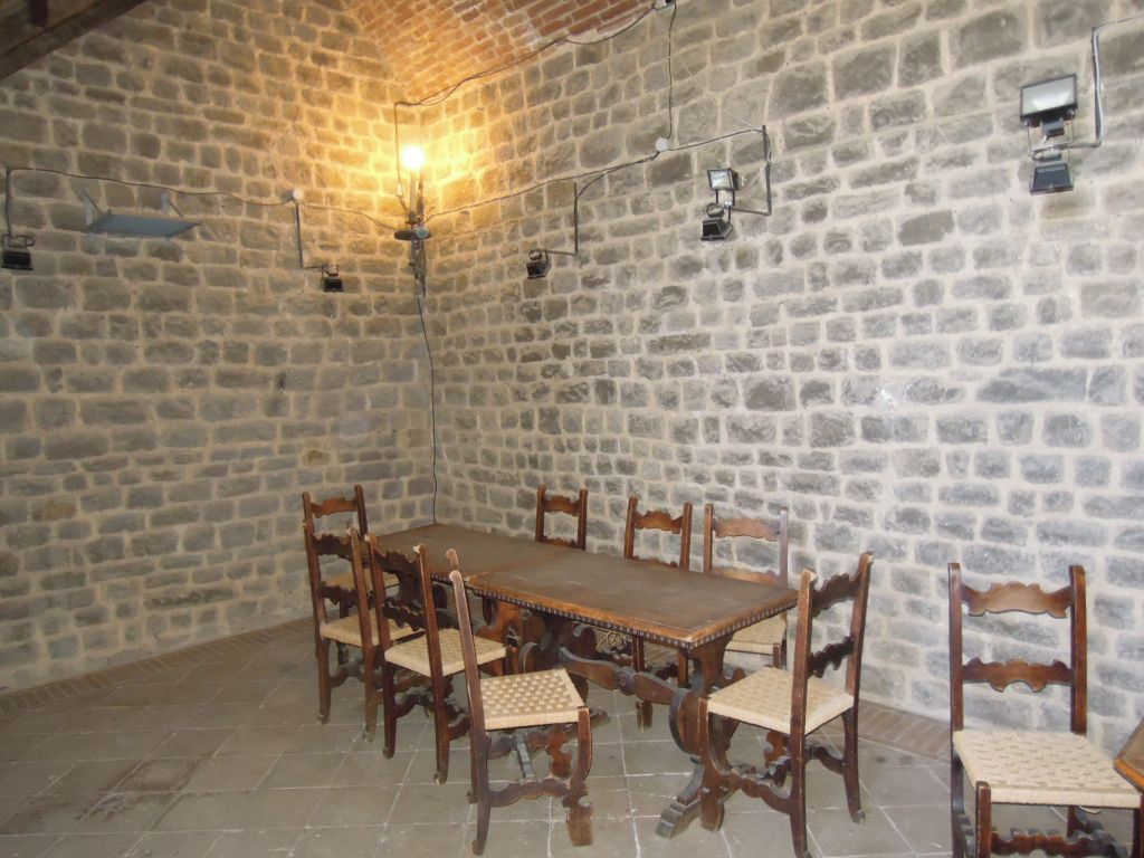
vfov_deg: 56.8
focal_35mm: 24
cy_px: 429
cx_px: 572
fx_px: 793
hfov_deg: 71.6
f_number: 2.8
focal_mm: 4.3
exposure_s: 1/30
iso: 800
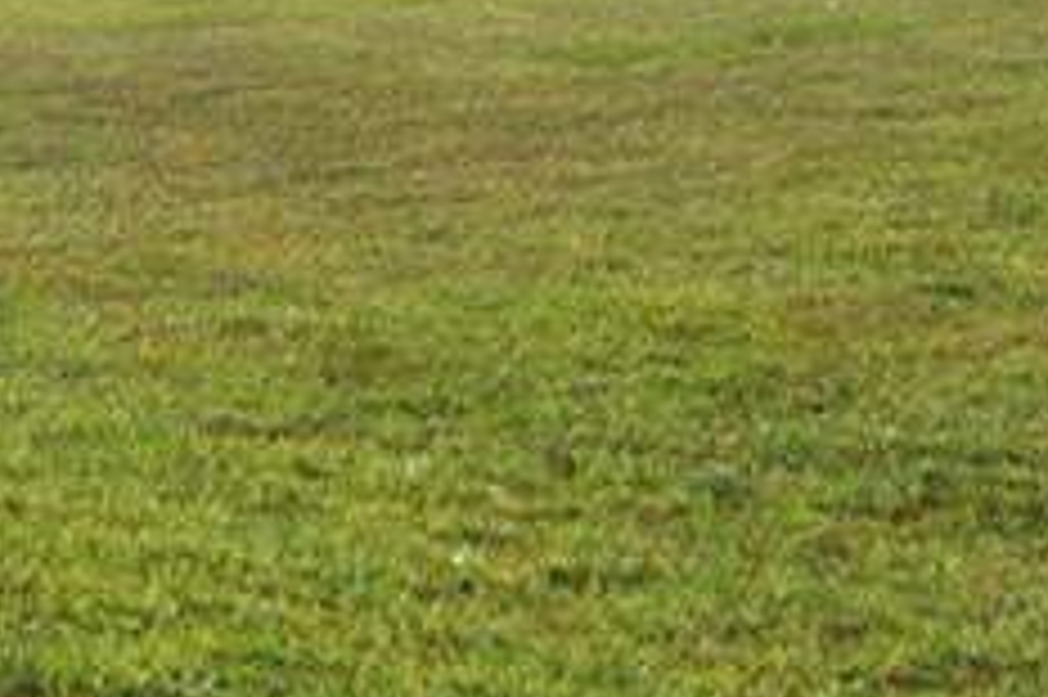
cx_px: 67
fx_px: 3840
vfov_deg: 10.3
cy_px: 45
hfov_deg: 15.3
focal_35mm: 132
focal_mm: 20
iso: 100
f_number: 9
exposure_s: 1/320
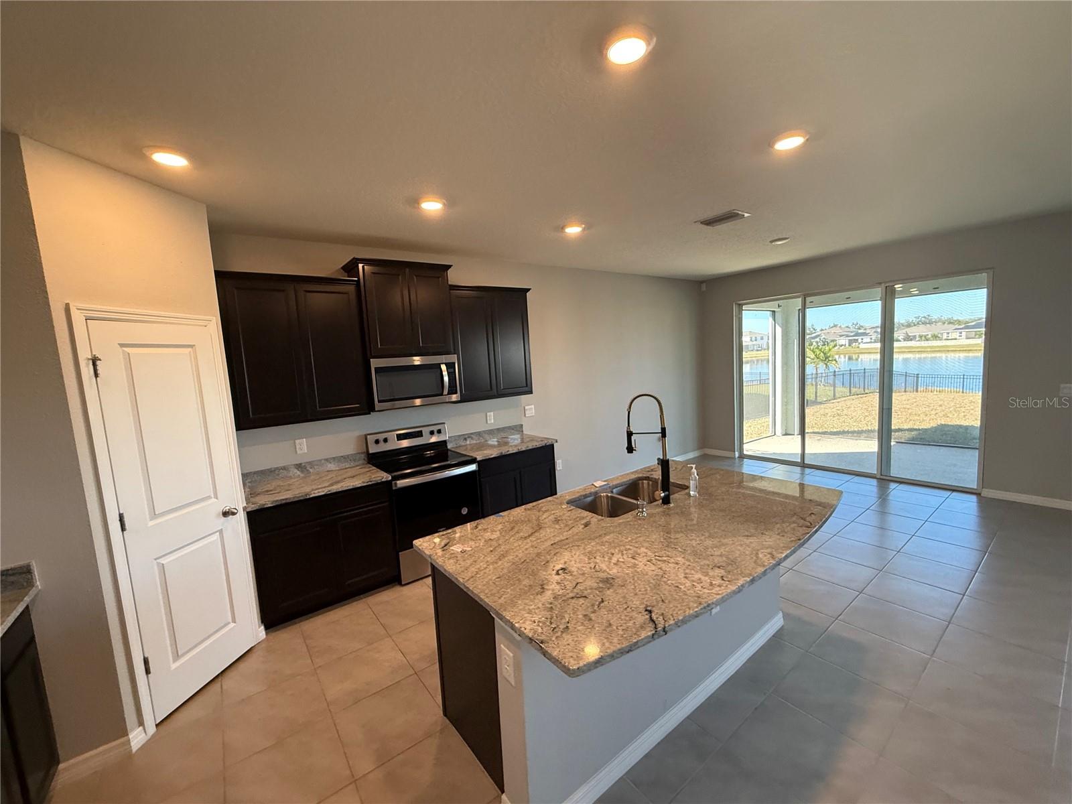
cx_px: 536
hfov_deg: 102.1
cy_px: 402
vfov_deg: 85.7
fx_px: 434
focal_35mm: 14
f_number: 2.2
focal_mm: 2.22
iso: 320
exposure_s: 1/120
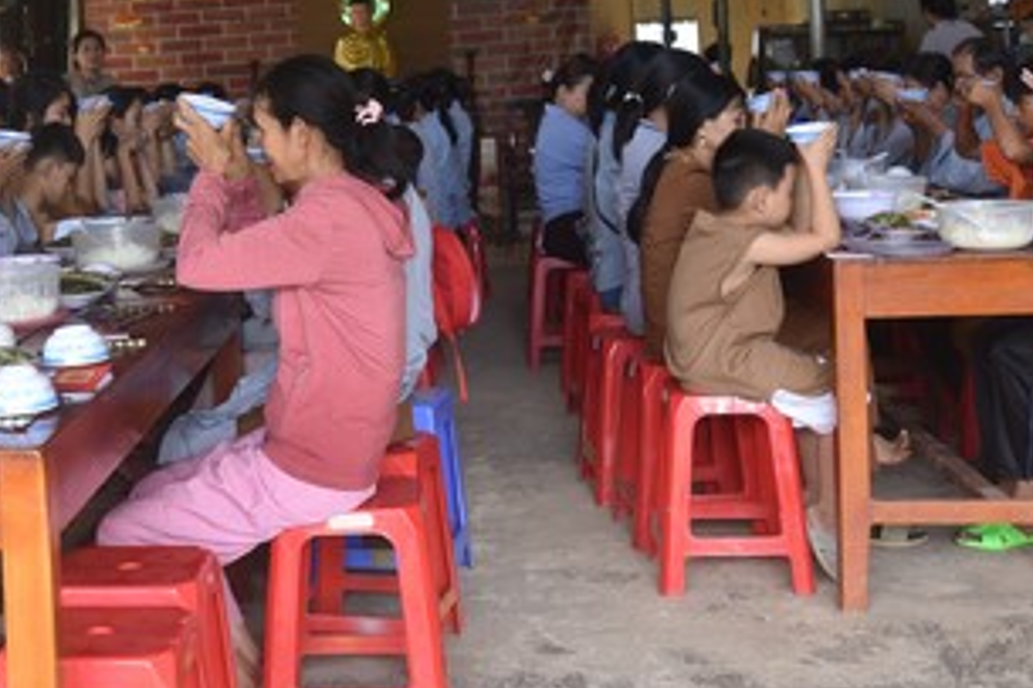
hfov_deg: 30.8
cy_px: 108
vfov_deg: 20.9
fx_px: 1835
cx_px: 240
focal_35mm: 64
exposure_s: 1/80
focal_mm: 30
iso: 400
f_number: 4.5
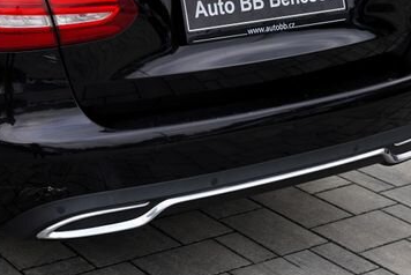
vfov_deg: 14.5
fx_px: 1051
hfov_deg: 21.7
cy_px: -34
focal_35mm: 92
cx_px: 60
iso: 100
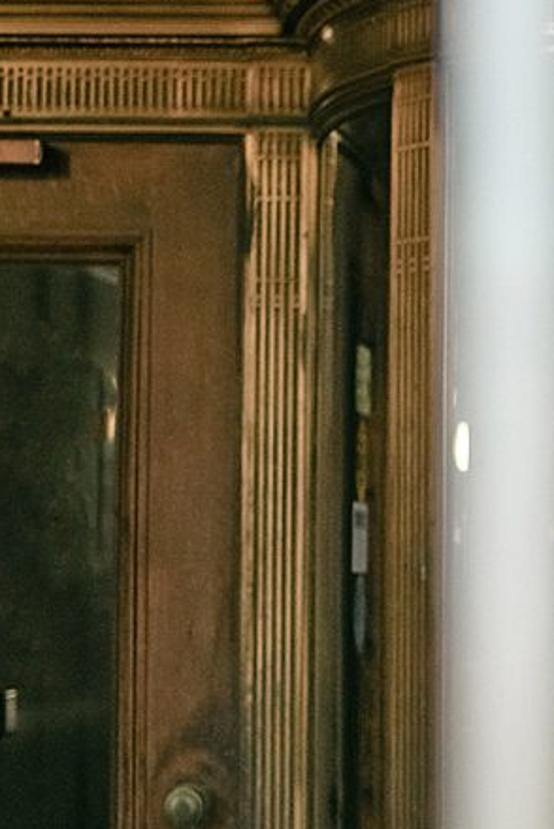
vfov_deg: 18.2
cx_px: 835
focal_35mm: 112
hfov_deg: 11.7
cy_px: 605
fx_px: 2581
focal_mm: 35
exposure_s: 1/1250
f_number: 1.8
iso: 640
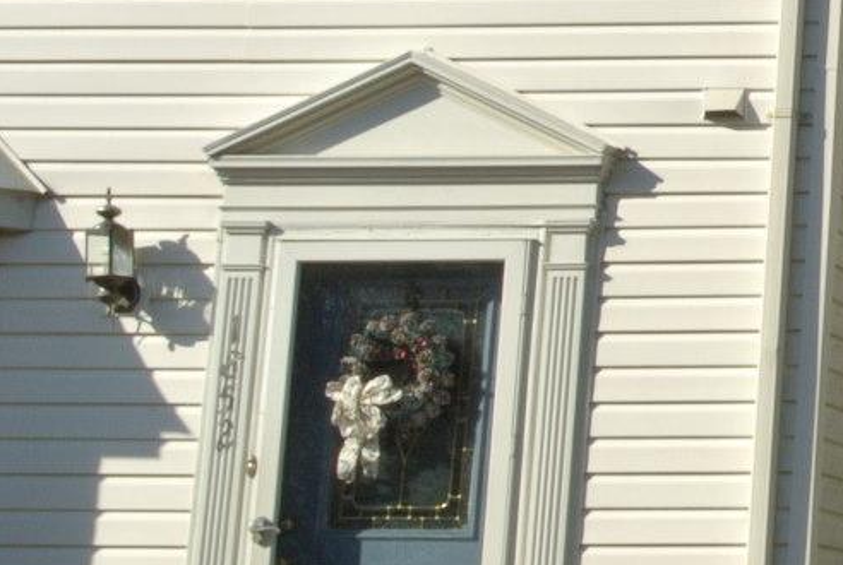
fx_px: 2674
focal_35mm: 114
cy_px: 241
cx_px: 1655
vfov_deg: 12.1
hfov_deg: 14.9
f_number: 16
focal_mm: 10.9
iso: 100
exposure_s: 1/60
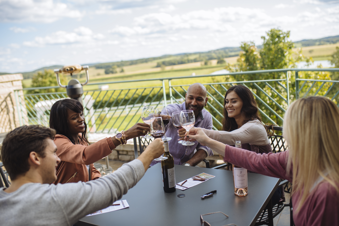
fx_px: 330
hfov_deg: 54.4
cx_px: 170
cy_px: 113
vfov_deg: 37.9
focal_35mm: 35
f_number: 2.5
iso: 100
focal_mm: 35
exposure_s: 1/640
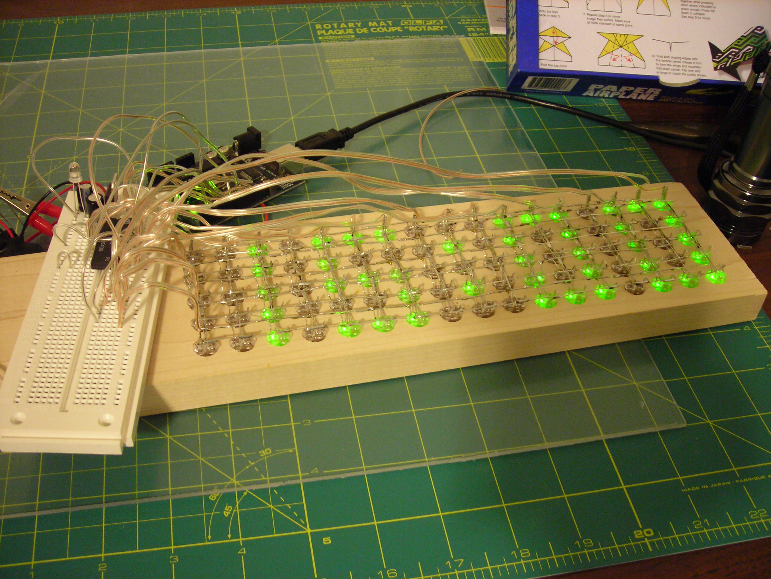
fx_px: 846
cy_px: 290
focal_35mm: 38
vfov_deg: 37.7
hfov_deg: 49.0
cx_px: 386
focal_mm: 6.3
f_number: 3.2
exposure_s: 1/1.6
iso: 200
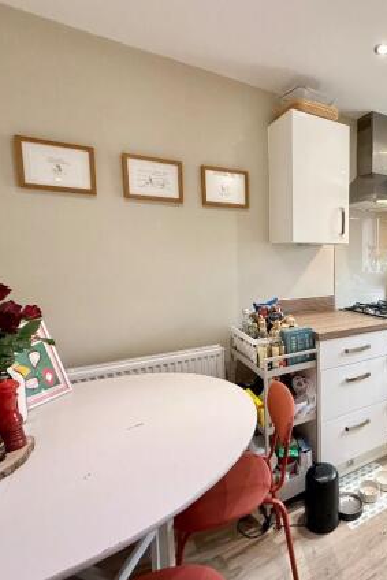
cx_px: 343
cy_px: 288
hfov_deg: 54.6
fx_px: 322
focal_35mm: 20
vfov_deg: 84.0
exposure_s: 1/100
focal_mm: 2.22
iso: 200
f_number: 2.2
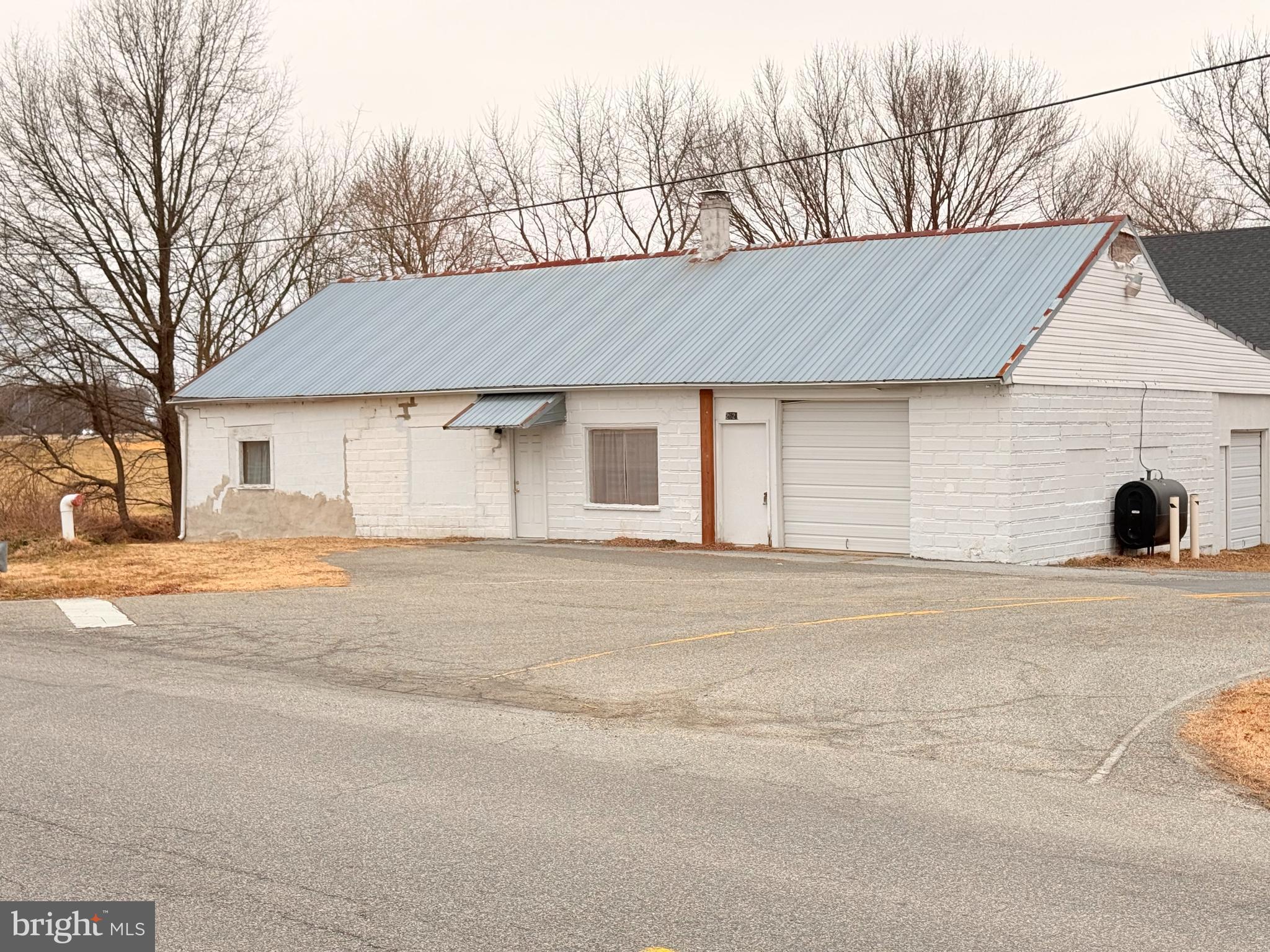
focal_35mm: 48
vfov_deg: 30.3
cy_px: 476
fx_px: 1761
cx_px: 635
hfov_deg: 39.7
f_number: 1.78
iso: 64
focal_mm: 6.76
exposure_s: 1/434
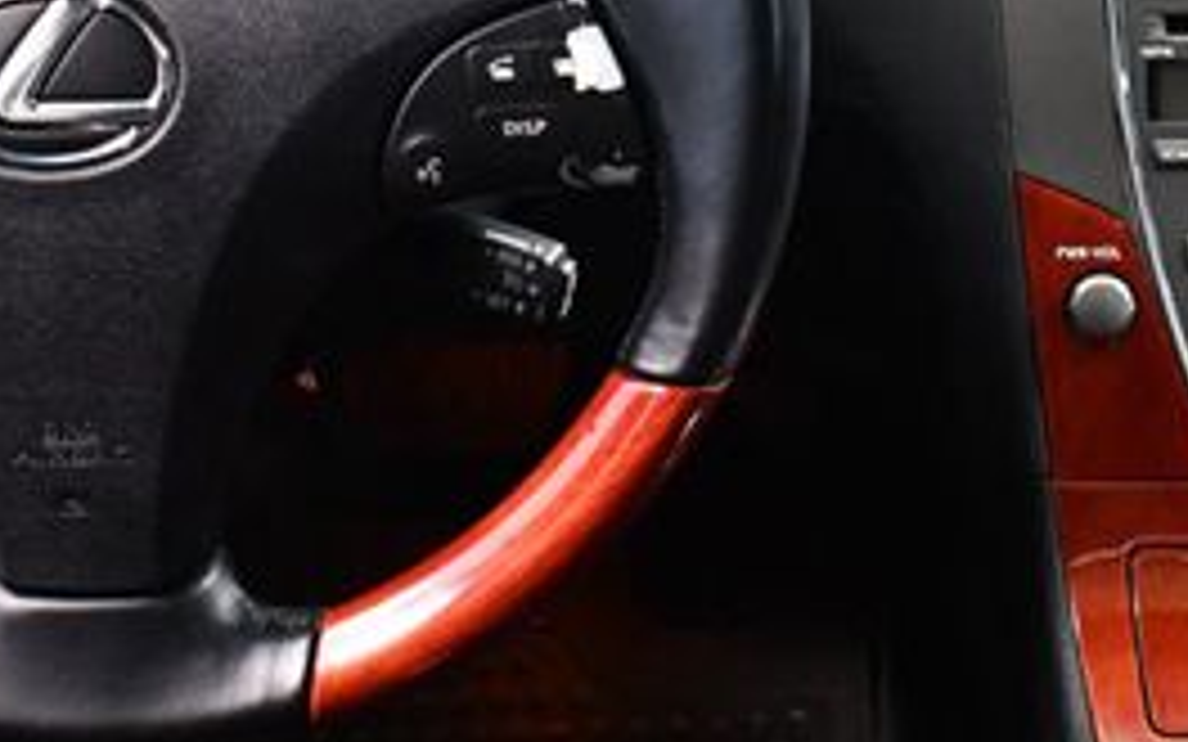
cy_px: -54
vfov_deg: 14.4
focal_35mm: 89
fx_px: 2882
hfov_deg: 23.2
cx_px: 738
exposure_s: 1/60
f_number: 3.5
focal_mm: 18
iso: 4000
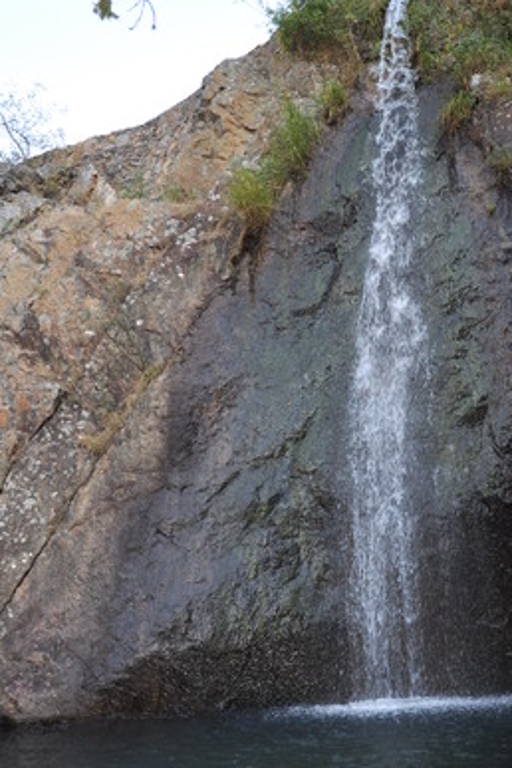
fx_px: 1323
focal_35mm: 62
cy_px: 375
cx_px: 321
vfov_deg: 32.4
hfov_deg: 21.9
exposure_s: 1/200
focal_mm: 32
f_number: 4.2
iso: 200
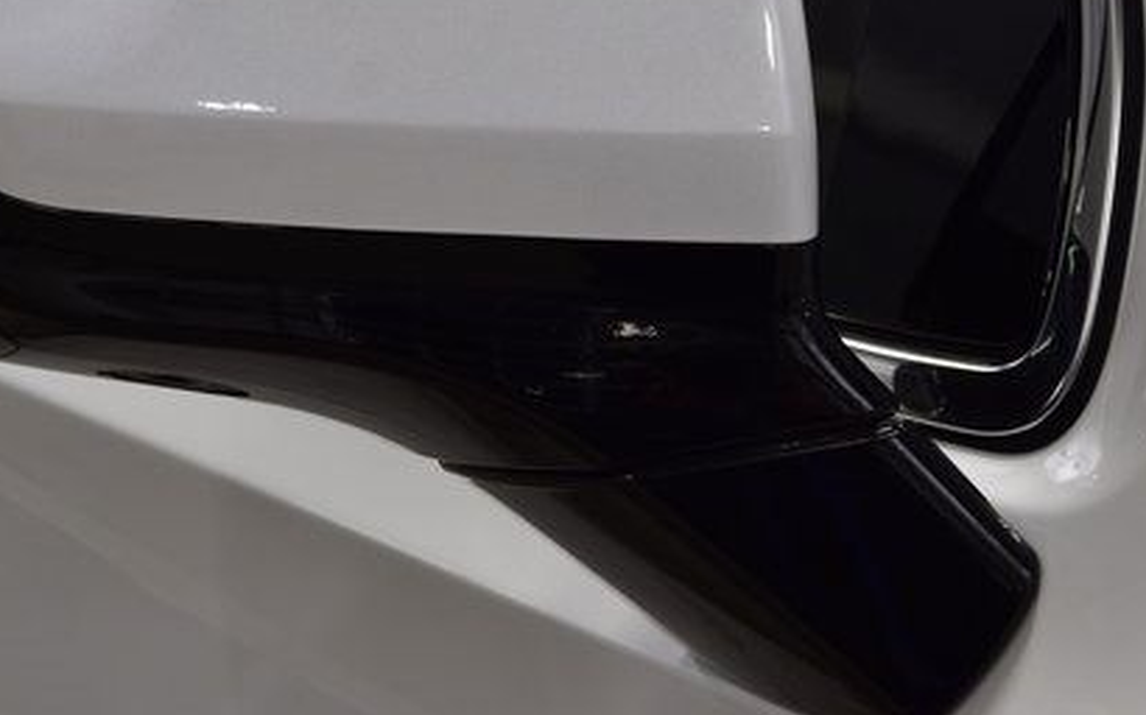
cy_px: 155
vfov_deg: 7.8
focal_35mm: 167
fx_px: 5214
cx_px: 422
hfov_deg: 12.5
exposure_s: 1/40
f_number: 7.1
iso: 400
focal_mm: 70
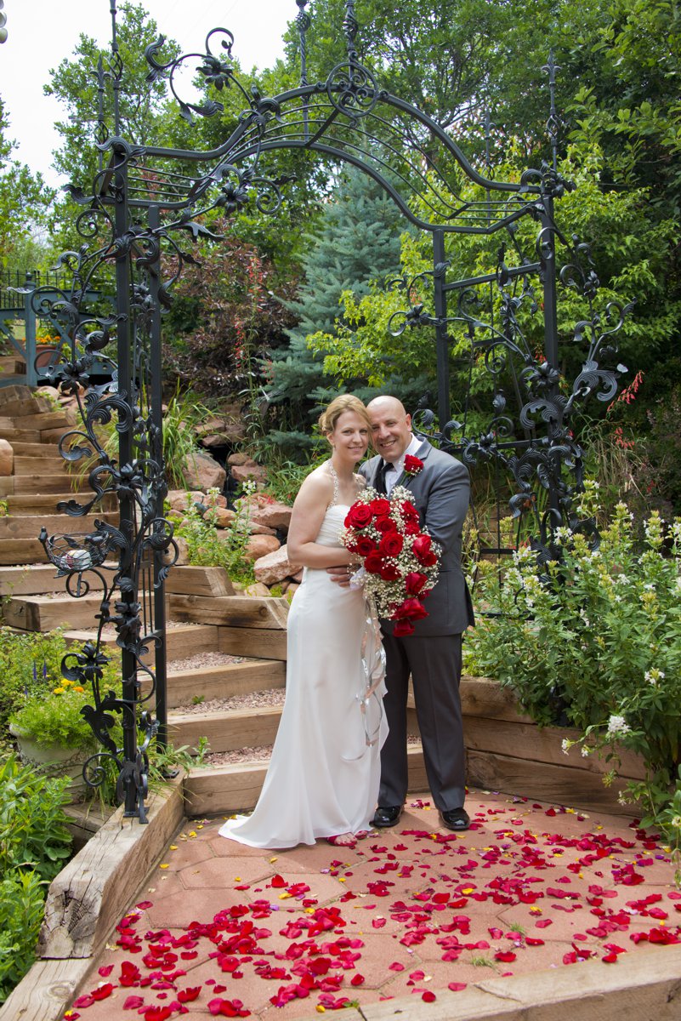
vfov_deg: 54.4
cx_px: 340
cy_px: 510
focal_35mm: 35
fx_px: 992
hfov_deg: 37.9
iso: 400
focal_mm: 35
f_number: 8
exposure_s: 1/250
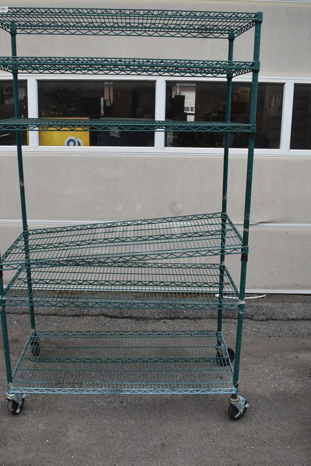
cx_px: 139
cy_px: 234
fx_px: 440
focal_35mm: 34
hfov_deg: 38.9
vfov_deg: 55.8
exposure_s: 1/125
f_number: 5.6
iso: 250
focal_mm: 18
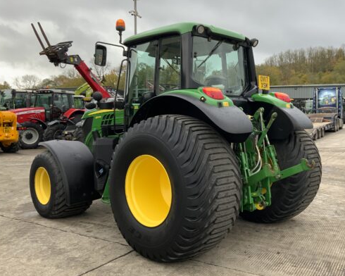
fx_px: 378
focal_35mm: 37
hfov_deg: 48.8
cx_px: 204
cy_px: 131
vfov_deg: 40.1
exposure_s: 1/123
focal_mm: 3
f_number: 1.8
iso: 16
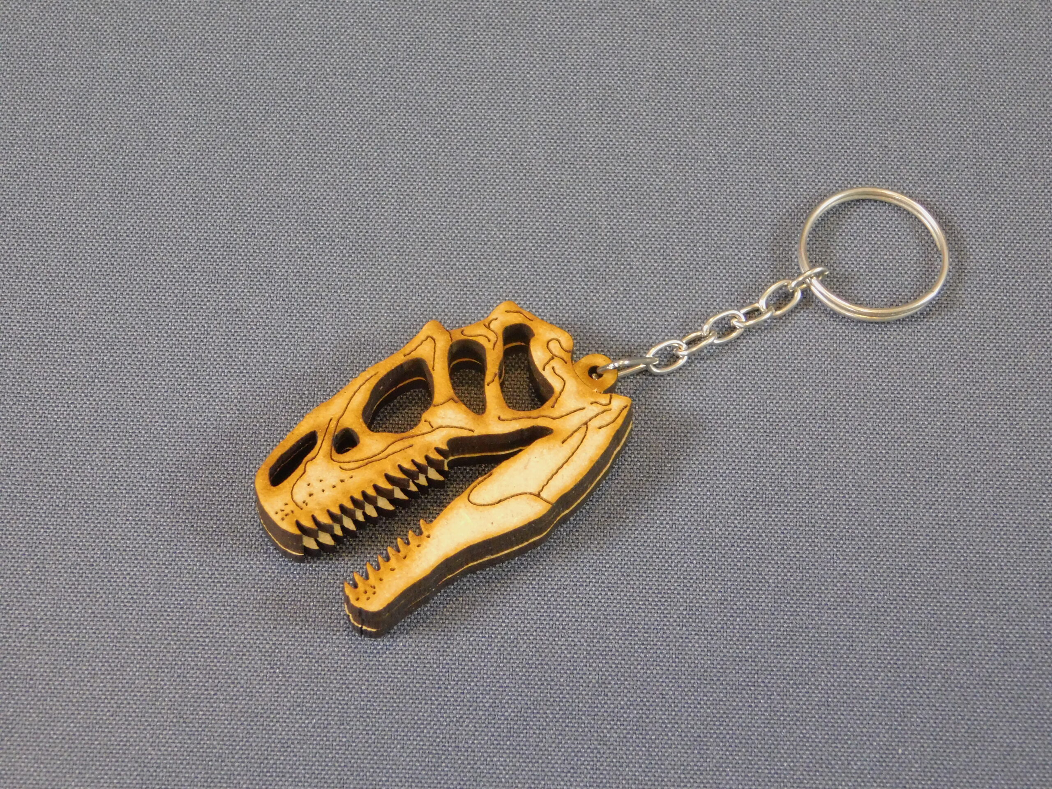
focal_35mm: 115
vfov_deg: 12.9
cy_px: 394
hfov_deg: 17.1
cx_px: 526
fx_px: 3495
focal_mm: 20.3
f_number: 4.8
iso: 800
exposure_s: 1/8
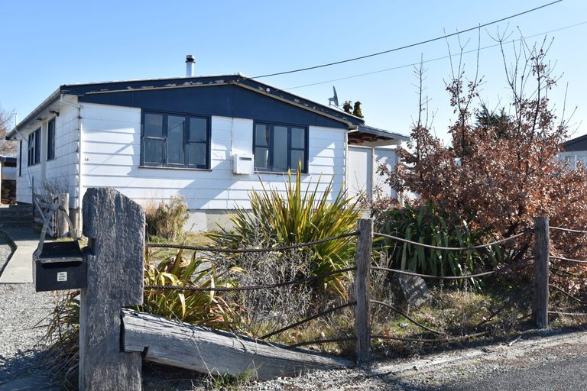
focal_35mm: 32
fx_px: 514
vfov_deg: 41.7
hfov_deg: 59.5
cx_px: 294
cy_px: 196
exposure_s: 1/320
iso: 200
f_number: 9
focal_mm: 21
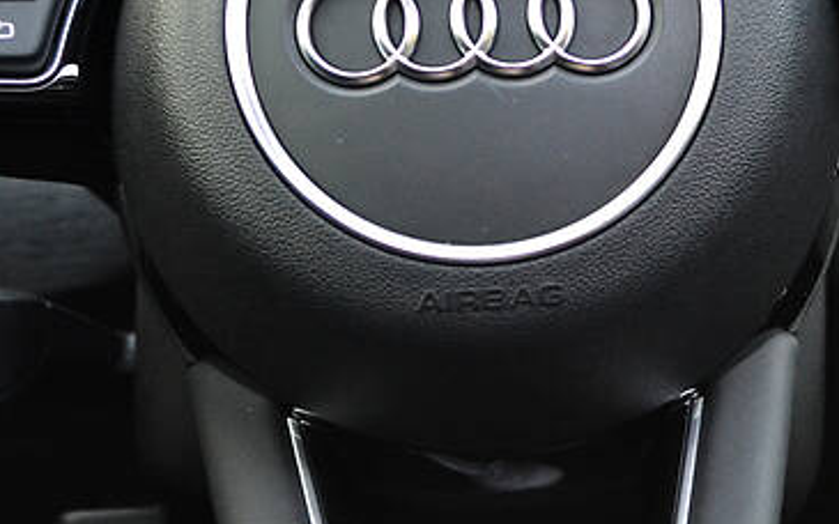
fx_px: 2606
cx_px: 494
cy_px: 132
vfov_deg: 11.5
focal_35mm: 114
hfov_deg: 18.3
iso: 1800
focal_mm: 34
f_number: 5
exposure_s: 1/15
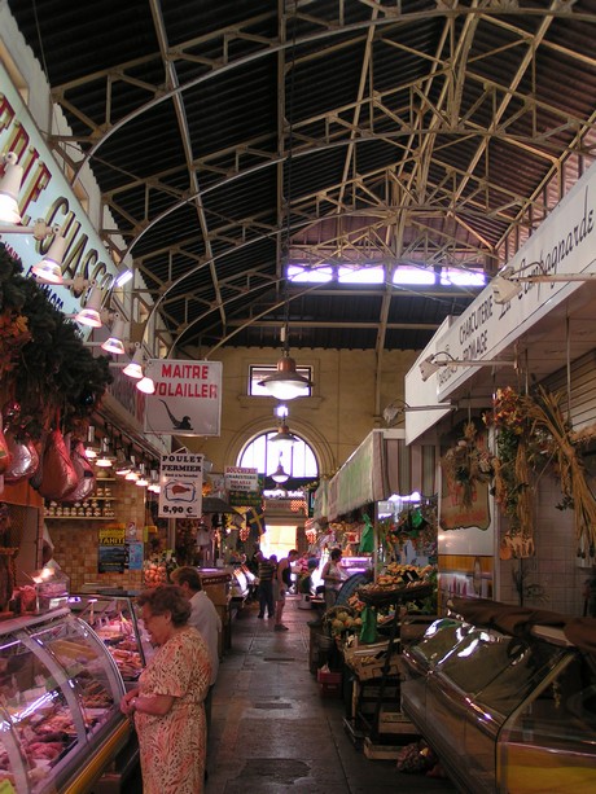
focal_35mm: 49
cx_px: 298
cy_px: 397
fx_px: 1124
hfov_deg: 29.7
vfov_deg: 38.9
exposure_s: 1/50
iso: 80
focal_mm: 7.6
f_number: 2.8
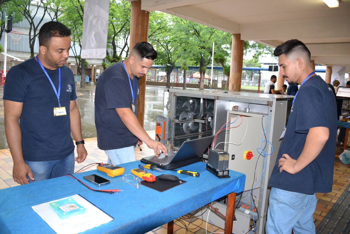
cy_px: 117
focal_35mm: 27
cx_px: 175
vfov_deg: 47.9
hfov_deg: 67.4
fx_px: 262
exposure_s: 1/60
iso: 1400
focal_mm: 18
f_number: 3.5
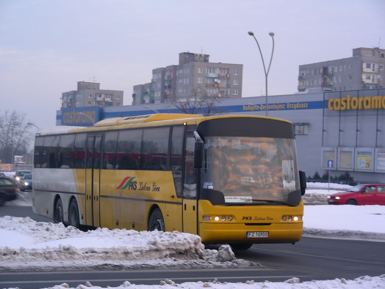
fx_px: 1101
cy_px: 144
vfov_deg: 14.9
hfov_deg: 19.8
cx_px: 192
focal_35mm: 99
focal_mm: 16.5
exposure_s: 1/79.6
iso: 50
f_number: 3.5
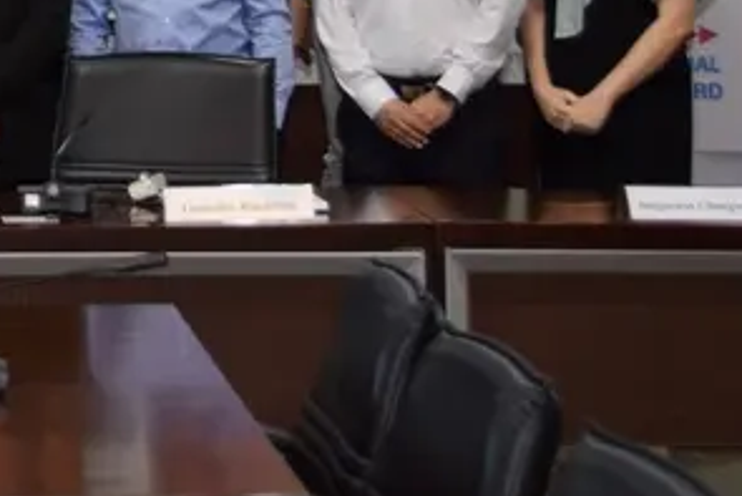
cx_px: -196
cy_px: -144
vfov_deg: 10.6
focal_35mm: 127
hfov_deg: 15.4
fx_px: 2619
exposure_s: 1/60
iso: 900
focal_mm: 32
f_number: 4.2
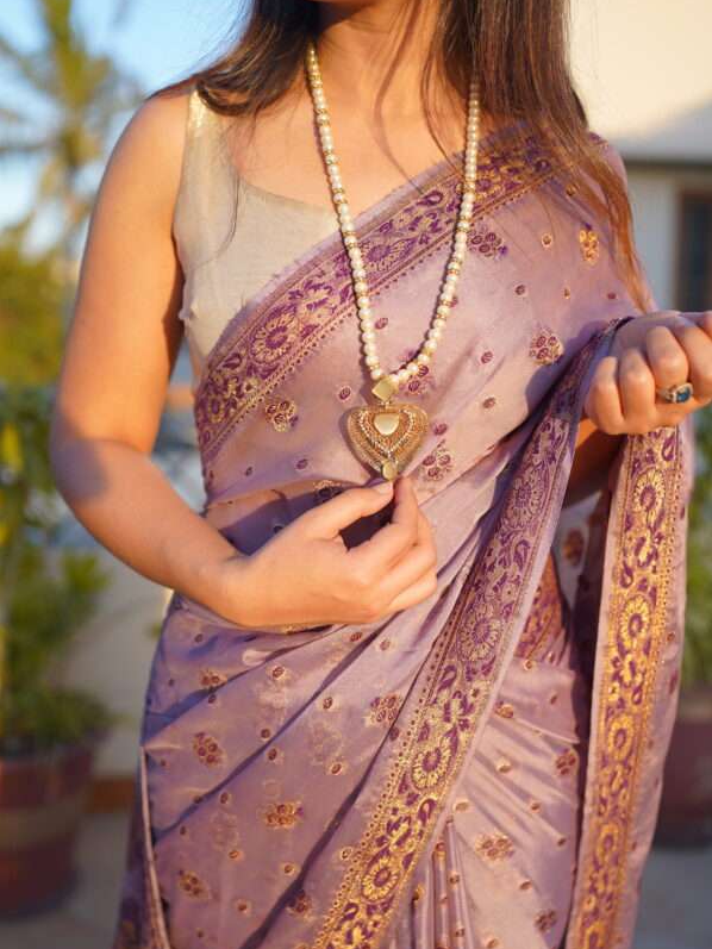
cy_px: 530
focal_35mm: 38
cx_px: 356
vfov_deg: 48.9
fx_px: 1042
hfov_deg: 37.7
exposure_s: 1/1600
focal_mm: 35
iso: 250
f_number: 2
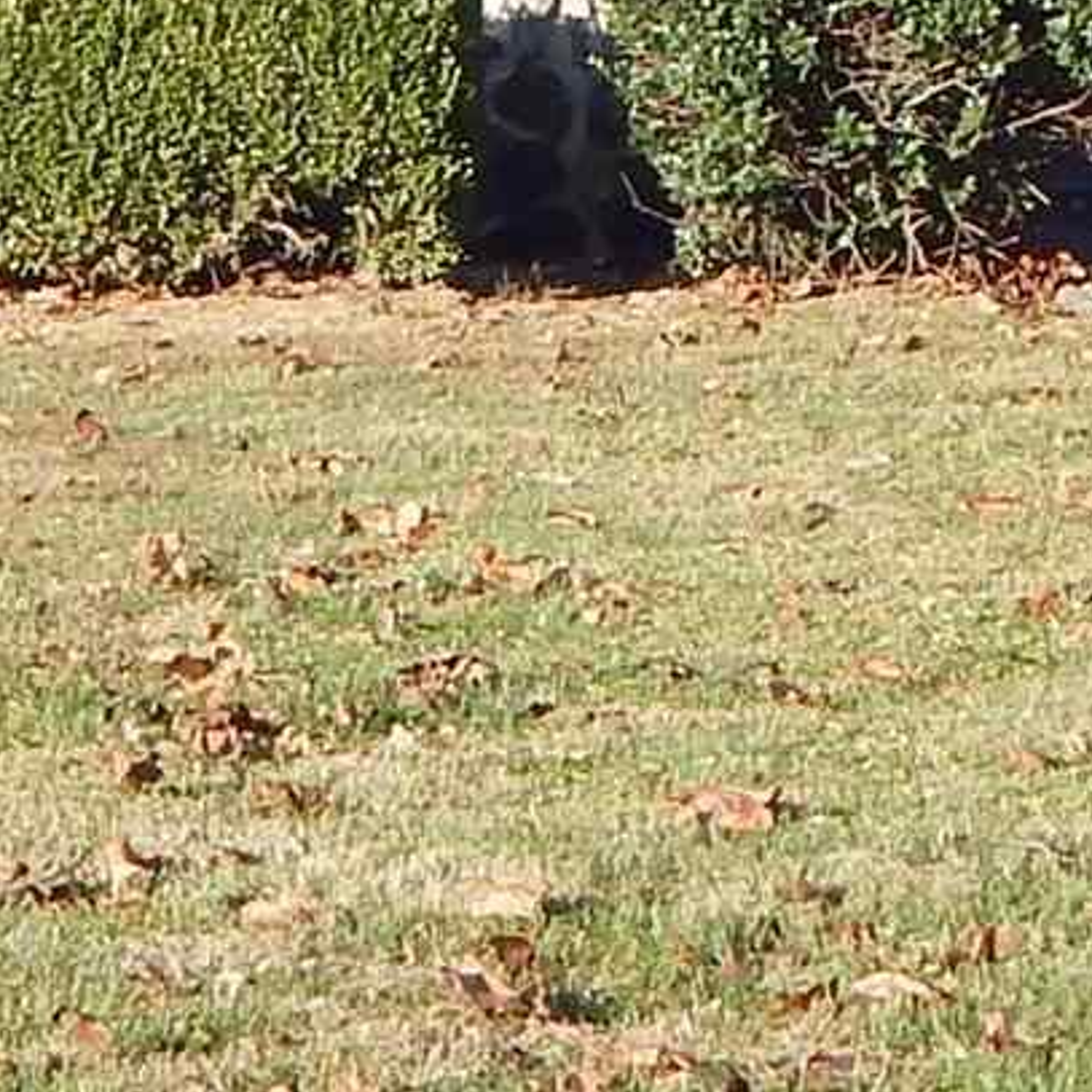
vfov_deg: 8.0
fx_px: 7388
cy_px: -1138
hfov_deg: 8.5
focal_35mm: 207
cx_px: 421
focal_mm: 5.6
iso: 125
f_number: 3.2
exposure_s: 1/500
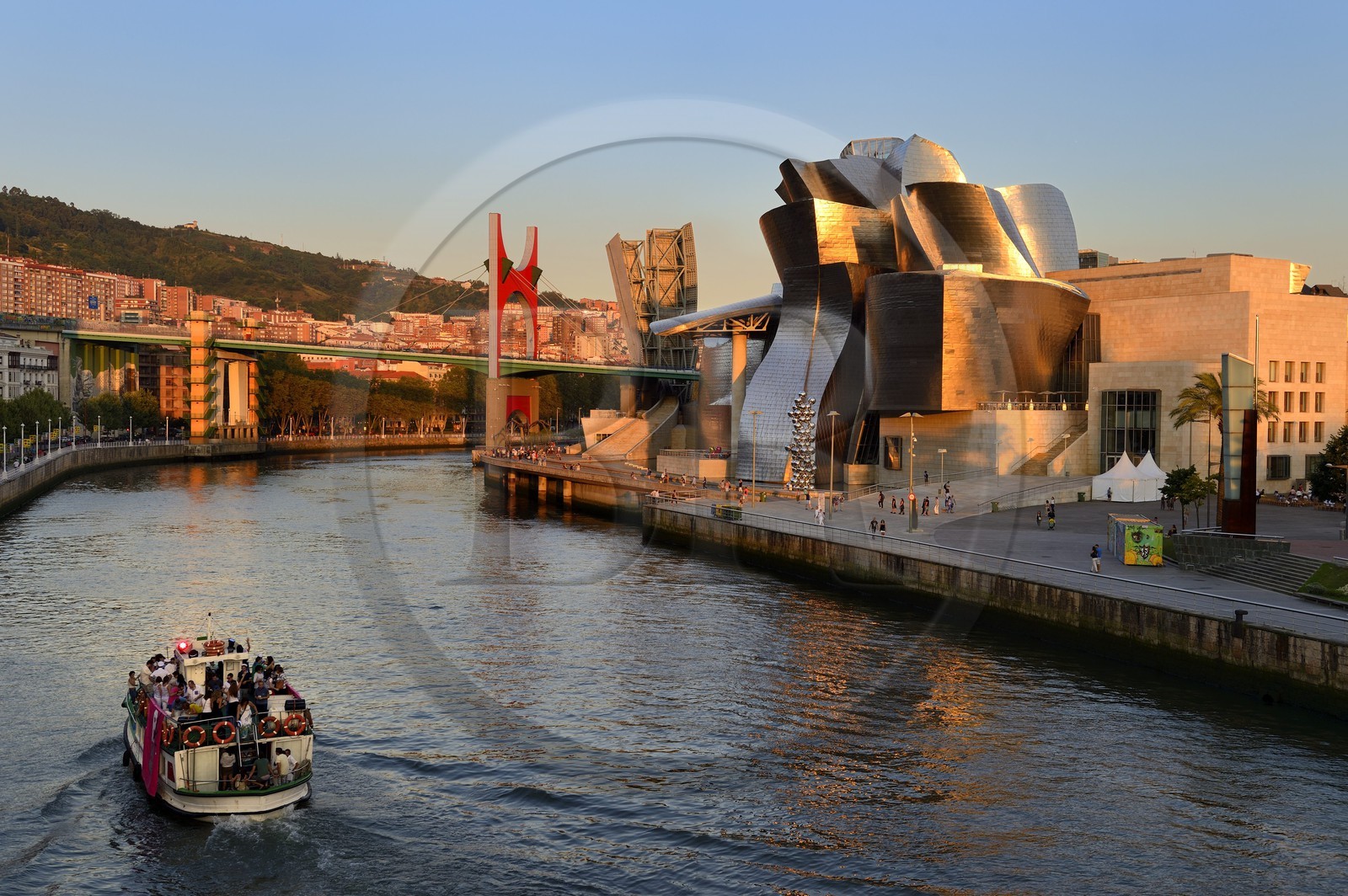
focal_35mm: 42
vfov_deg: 31.8
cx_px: 674
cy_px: 448
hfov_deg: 46.4
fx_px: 1571
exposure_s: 1/160
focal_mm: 42
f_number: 6.3
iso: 200
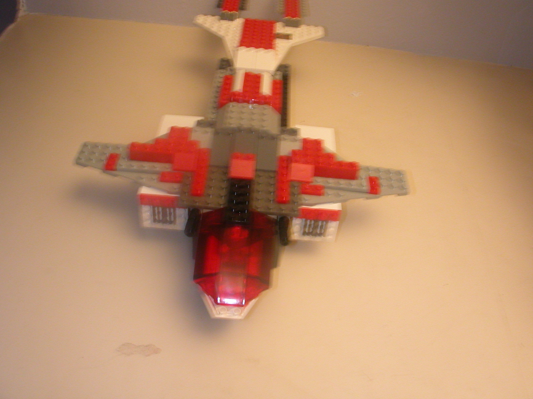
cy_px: 200
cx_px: 266
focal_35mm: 37
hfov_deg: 50.1
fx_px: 570
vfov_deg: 38.7
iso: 174
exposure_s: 1/9.5
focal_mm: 5.6
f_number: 4.5
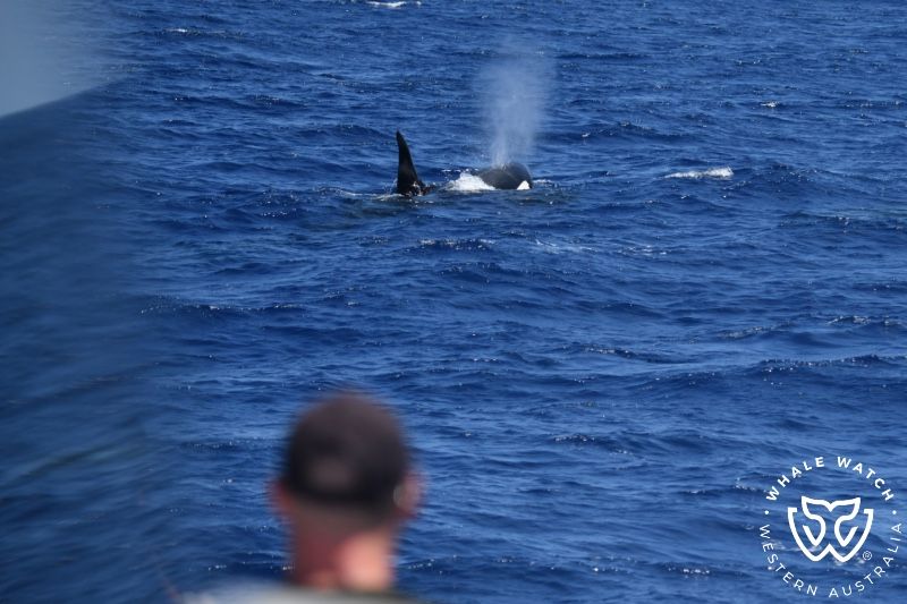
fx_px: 5541
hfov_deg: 9.4
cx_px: 454
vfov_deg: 6.2
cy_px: 302
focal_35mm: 220
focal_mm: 220
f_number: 5.6
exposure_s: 1/8000
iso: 900
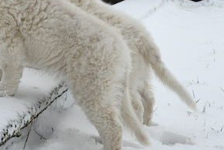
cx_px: 60
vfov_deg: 11.7
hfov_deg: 17.4
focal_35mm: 117
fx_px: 728
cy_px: 37
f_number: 8
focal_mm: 38
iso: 1000
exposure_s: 1/320
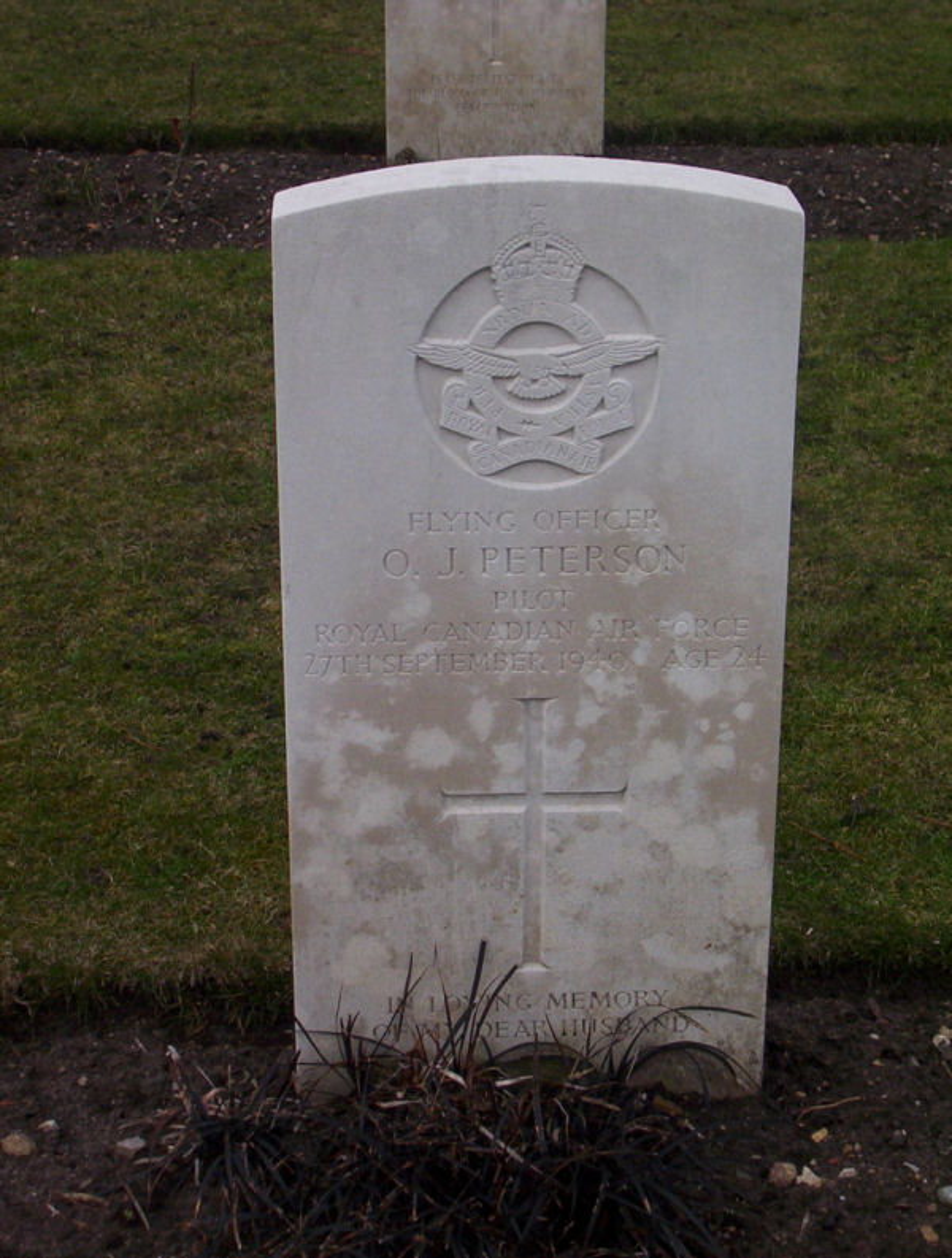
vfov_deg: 24.0
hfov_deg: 18.3
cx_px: 476
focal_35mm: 81
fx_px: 2954
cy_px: 629
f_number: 3.62
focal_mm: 10.76
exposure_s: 1/355
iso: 100
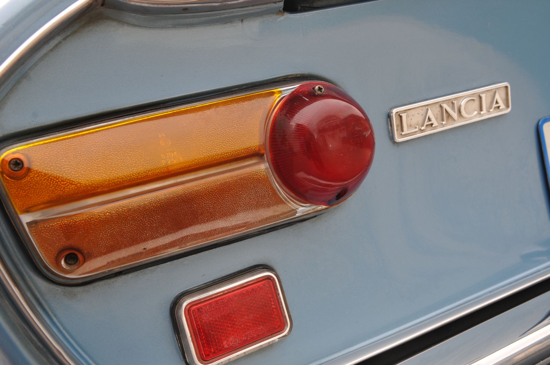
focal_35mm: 36
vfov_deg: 36.8
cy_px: 182
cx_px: 275
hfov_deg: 53.2
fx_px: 549
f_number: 9
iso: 200
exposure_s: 1/80
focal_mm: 24
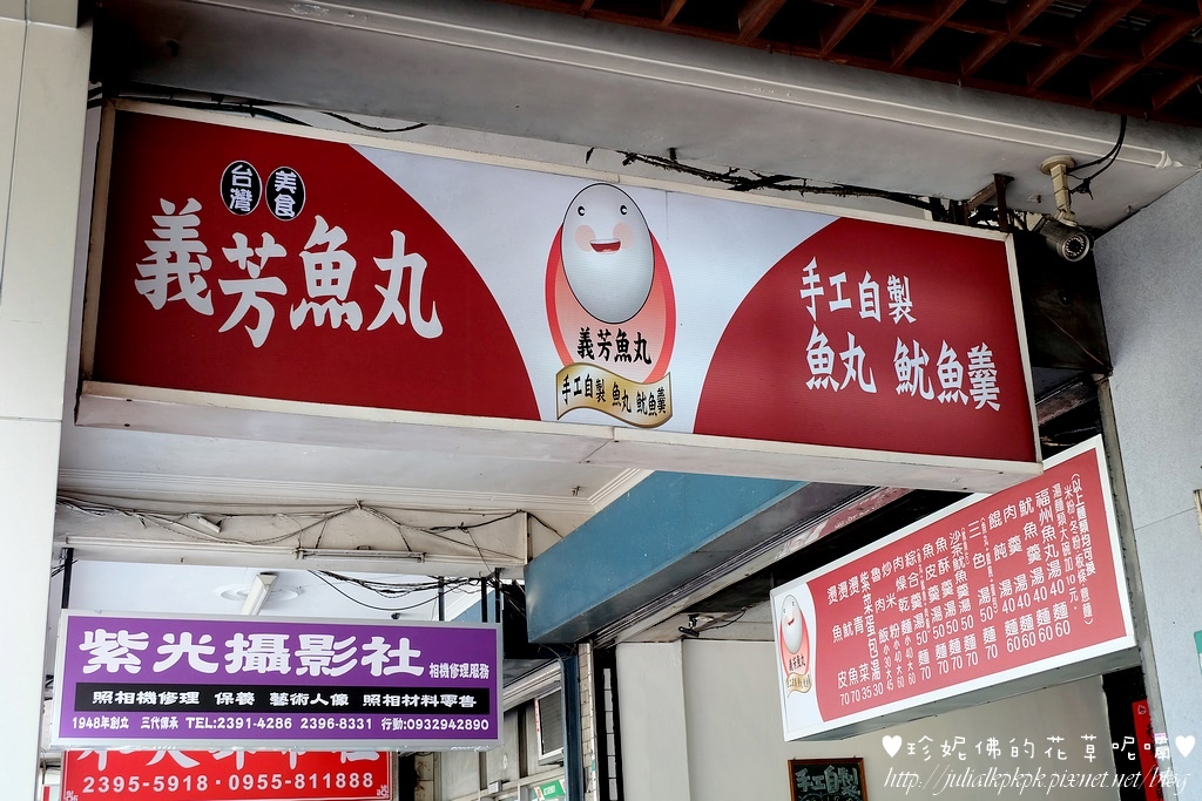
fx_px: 1402
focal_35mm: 42
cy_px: 400
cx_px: 601
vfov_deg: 31.9
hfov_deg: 46.4
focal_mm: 28.2
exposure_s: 1/52
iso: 800
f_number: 7.1
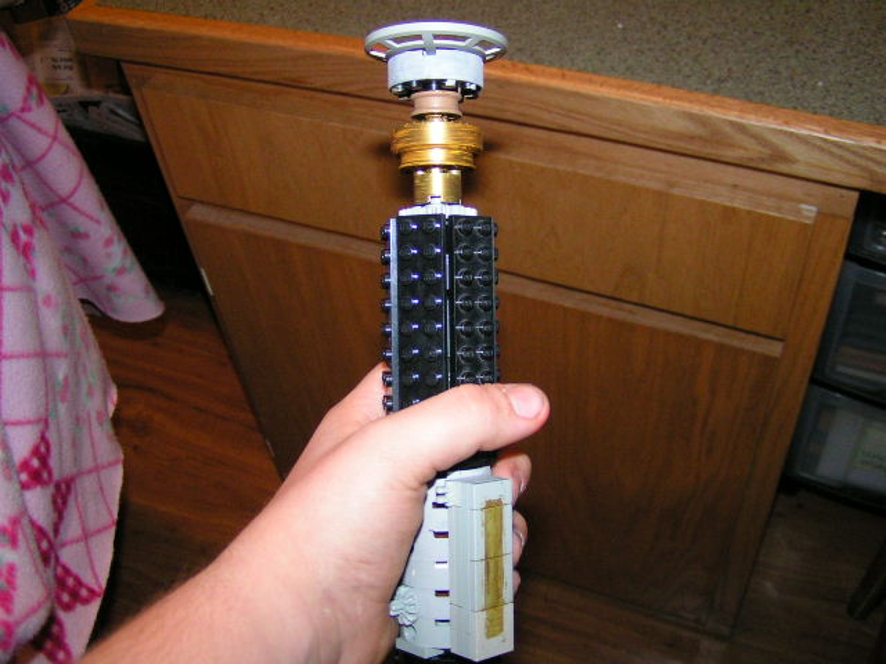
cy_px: 332
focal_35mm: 38
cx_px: 443
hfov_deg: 49.0
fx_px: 973
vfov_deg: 37.7
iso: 200
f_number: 2.8
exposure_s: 1/40
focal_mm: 5.8
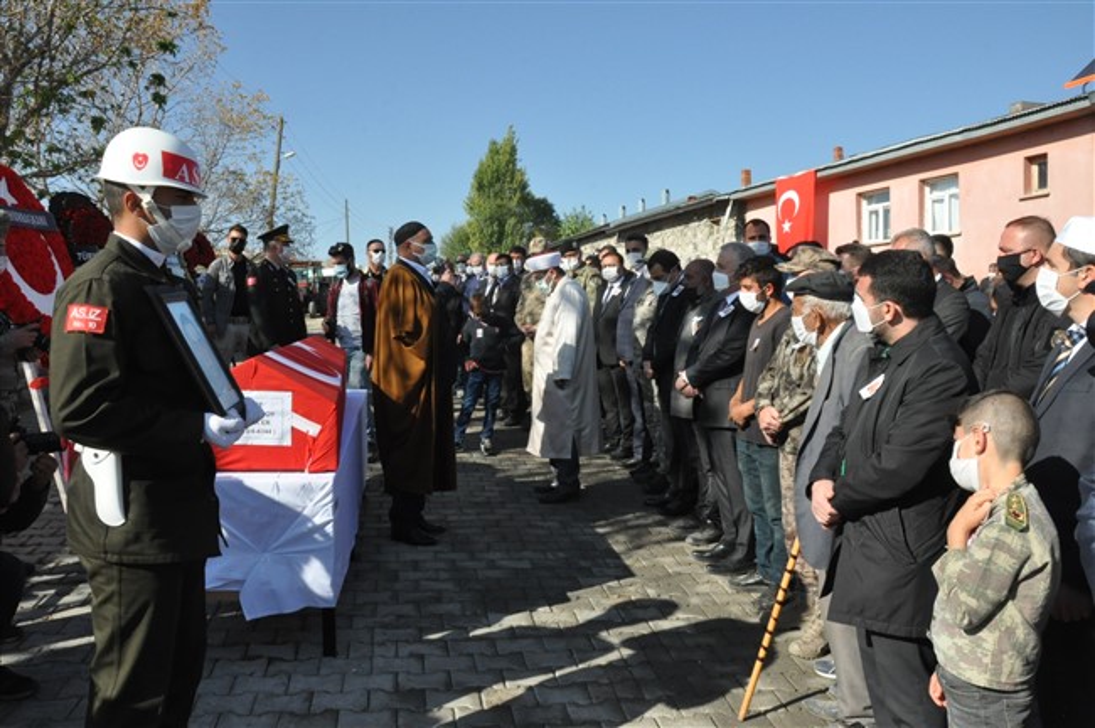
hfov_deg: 67.4
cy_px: 364
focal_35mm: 27
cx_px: 548
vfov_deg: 47.8
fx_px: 820
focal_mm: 18
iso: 1600
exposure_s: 1/400
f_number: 20
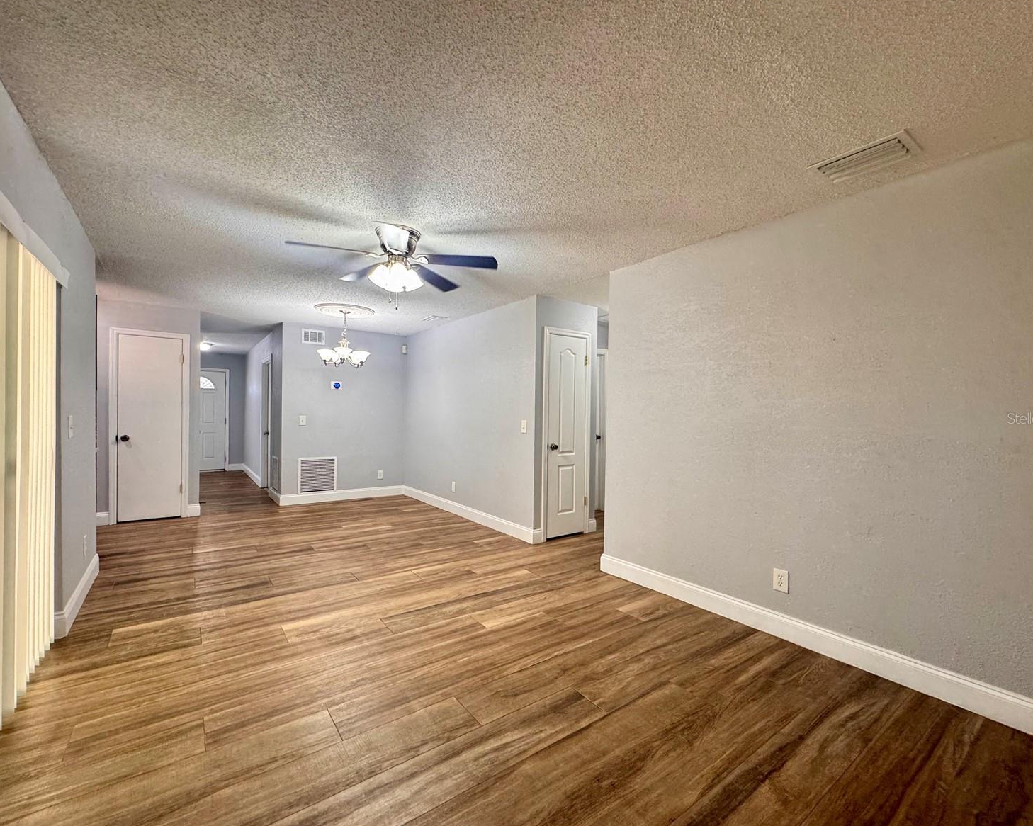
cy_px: 418
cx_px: 507
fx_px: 459
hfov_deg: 96.8
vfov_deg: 84.0
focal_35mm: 15
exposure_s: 1/60
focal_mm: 2.22
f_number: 2.2
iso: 250
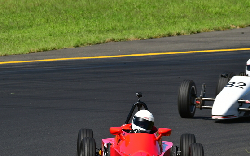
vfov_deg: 1.3
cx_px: 143
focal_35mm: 987
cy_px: 115
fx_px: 6724
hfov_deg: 2.1
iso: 400
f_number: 11
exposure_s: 1/640
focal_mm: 450
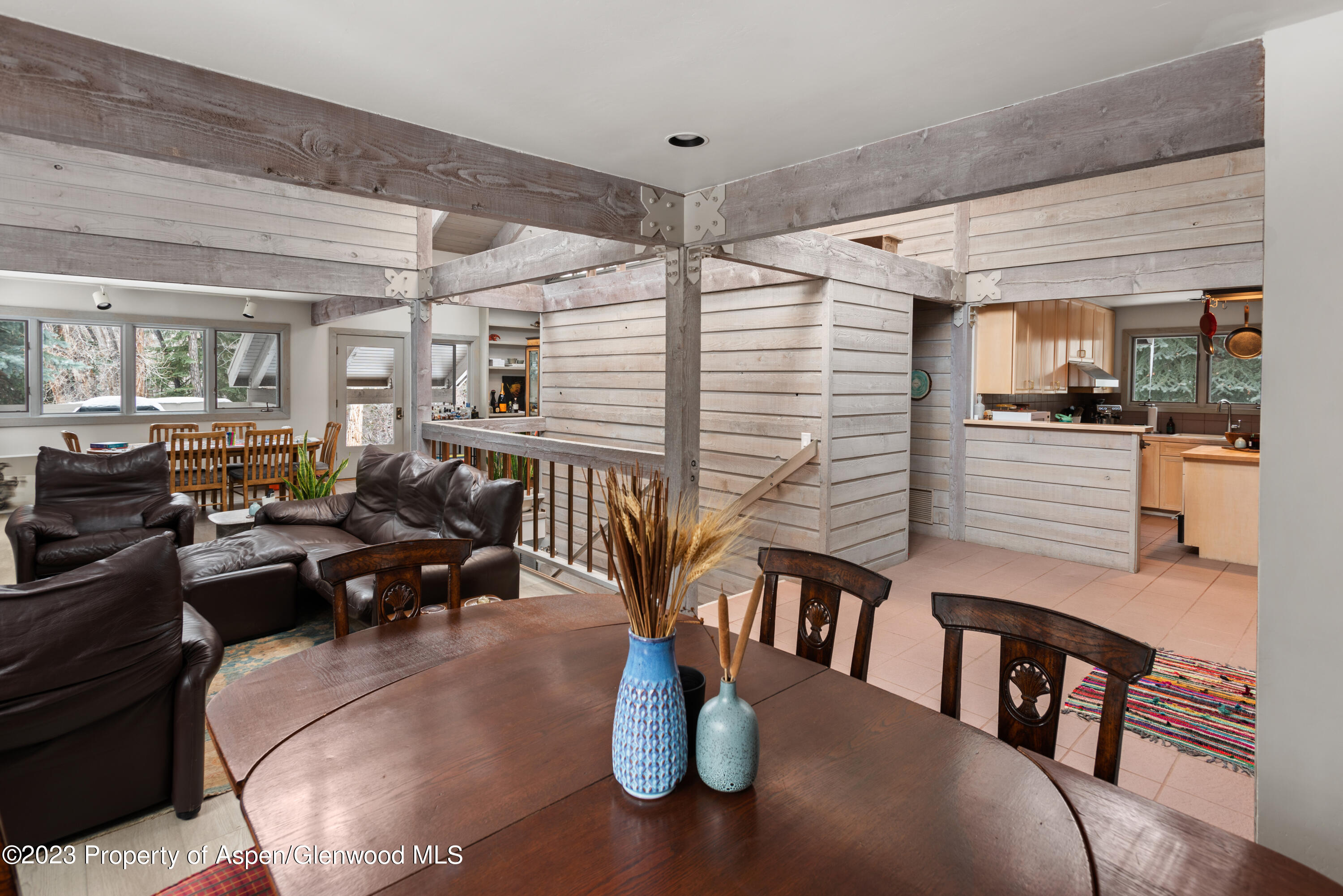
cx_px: 672
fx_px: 634
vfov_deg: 70.5
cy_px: 448
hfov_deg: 93.3
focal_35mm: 17
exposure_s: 1.6
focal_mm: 17
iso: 100
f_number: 7.1
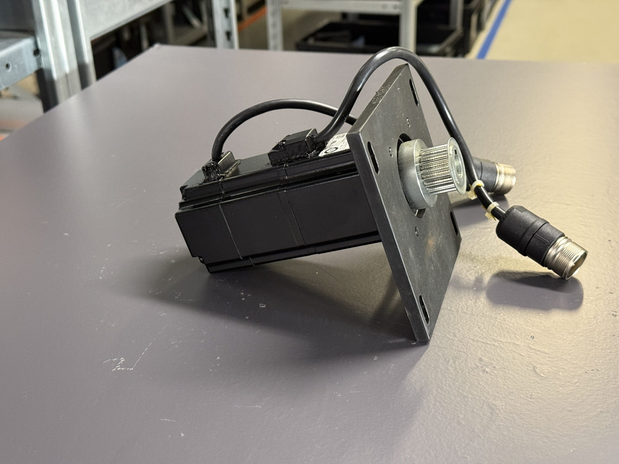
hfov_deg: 39.7
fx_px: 858
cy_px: 232
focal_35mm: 48
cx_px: 310
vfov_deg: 30.3
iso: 320
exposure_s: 1/33
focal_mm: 6.76
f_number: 1.78
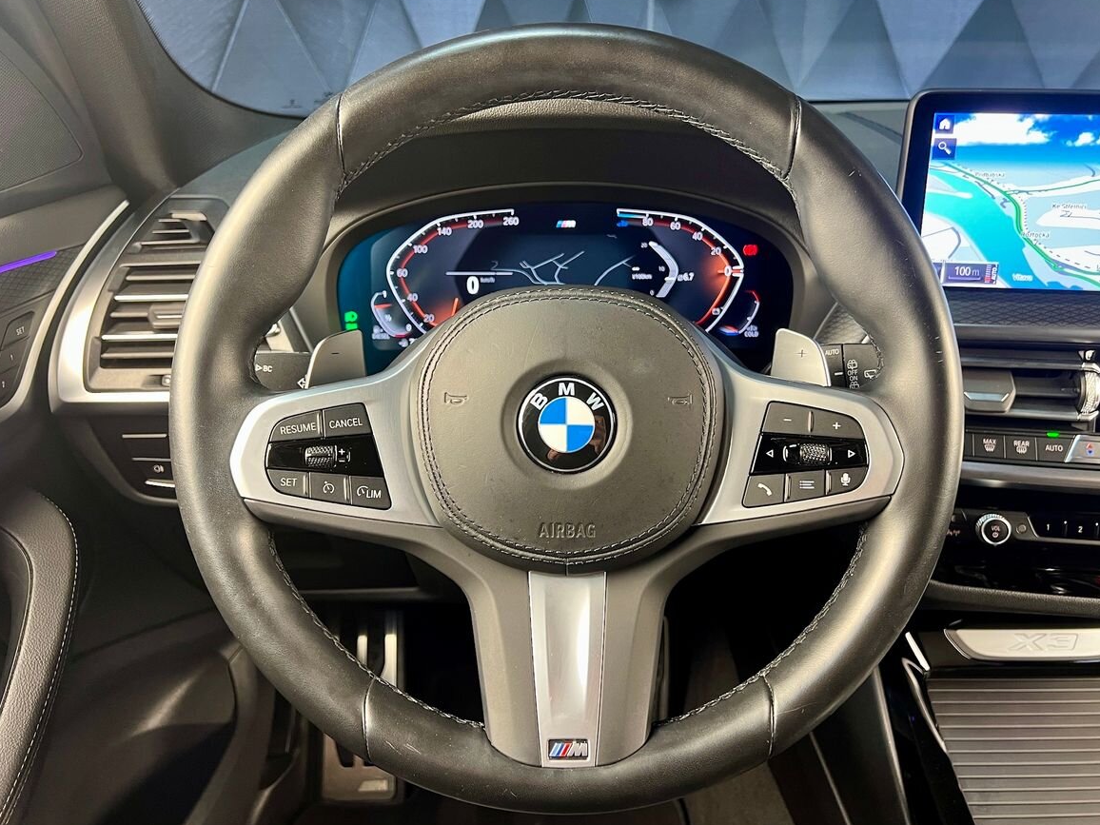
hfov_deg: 65.3
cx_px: 565
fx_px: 858
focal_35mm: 27
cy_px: 414
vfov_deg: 51.4
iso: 200
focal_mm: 5.7
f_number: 1.5
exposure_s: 1/50
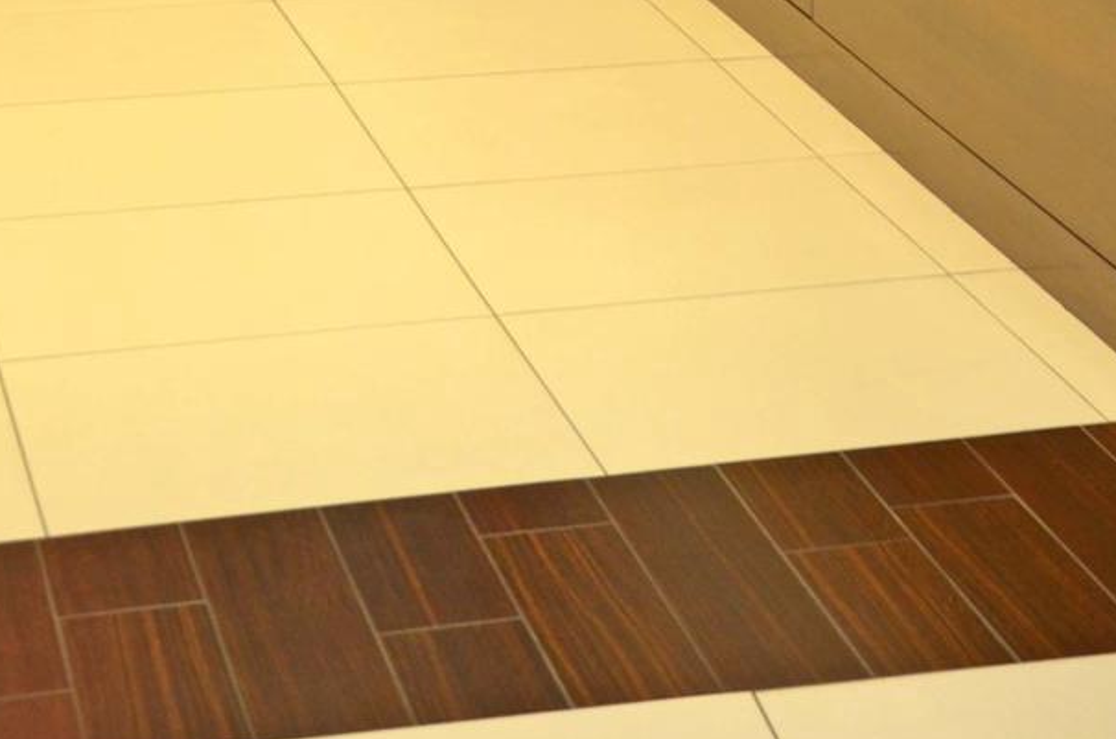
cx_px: 1241
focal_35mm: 127
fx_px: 3918
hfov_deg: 15.7
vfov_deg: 10.4
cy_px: -378
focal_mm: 25
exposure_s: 1/25
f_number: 4
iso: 400
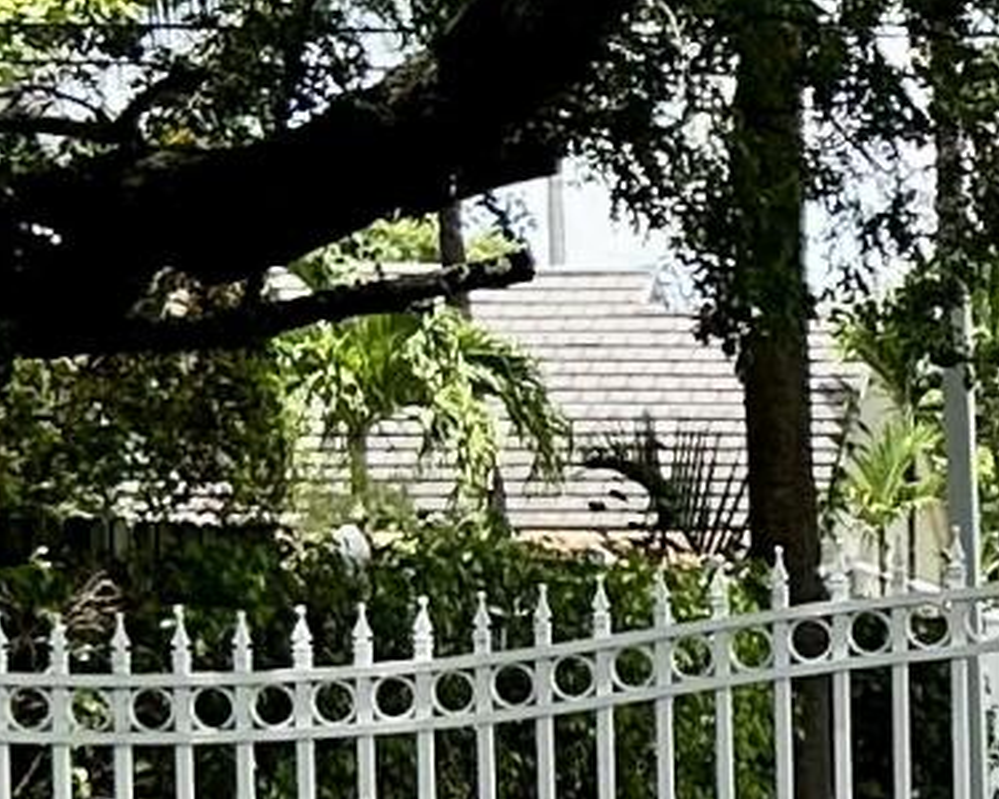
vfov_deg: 7.5
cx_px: 3261
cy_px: 1095
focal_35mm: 203
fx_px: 6002
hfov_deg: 7.9
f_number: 1.5
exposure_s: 1/2457
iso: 50
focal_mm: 5.7
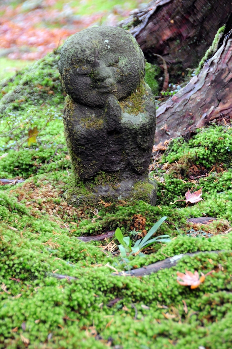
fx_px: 3927
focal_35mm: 405
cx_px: 116
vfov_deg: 5.1
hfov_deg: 3.4
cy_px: 174
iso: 720
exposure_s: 1/30
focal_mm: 270
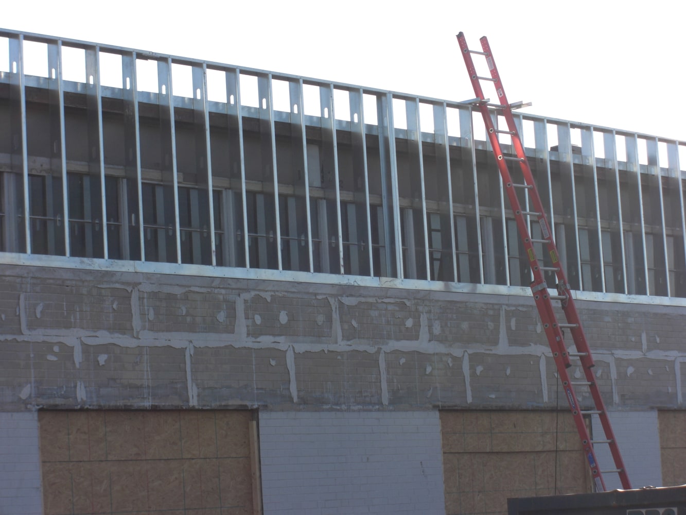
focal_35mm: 114
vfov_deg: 13.0
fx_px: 2259
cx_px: 343
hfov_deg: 17.3
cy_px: 258
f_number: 5.1
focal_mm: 23.7
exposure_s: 1/320
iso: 80
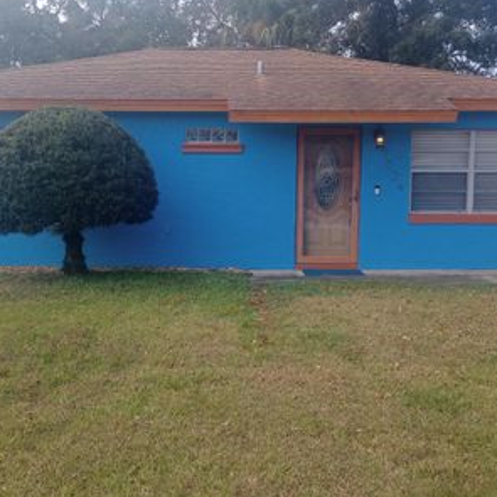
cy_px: 239
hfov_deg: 40.0
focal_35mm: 42
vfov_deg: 40.0
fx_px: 682
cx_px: 229
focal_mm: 4.27
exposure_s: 1/258
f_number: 1.8
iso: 112
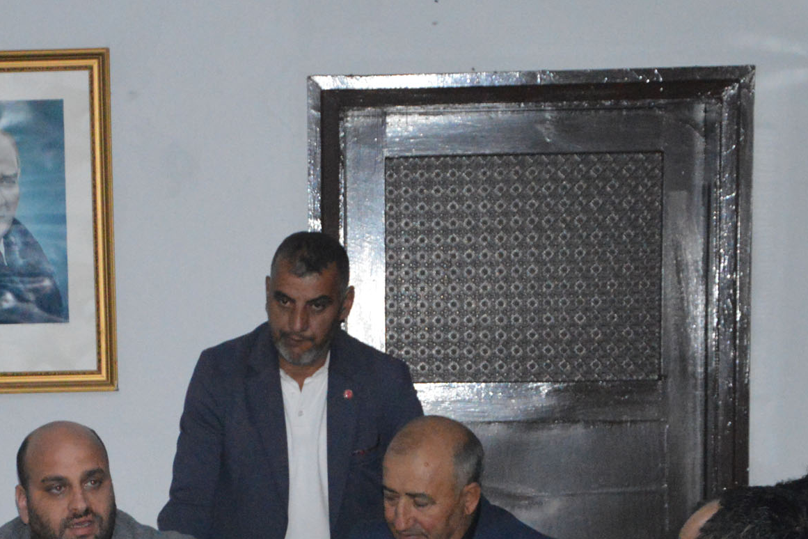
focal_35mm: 128
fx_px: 2878
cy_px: 529
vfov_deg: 10.6
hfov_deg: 15.8
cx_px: 110
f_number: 4.5
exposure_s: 1/60
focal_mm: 35
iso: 3200
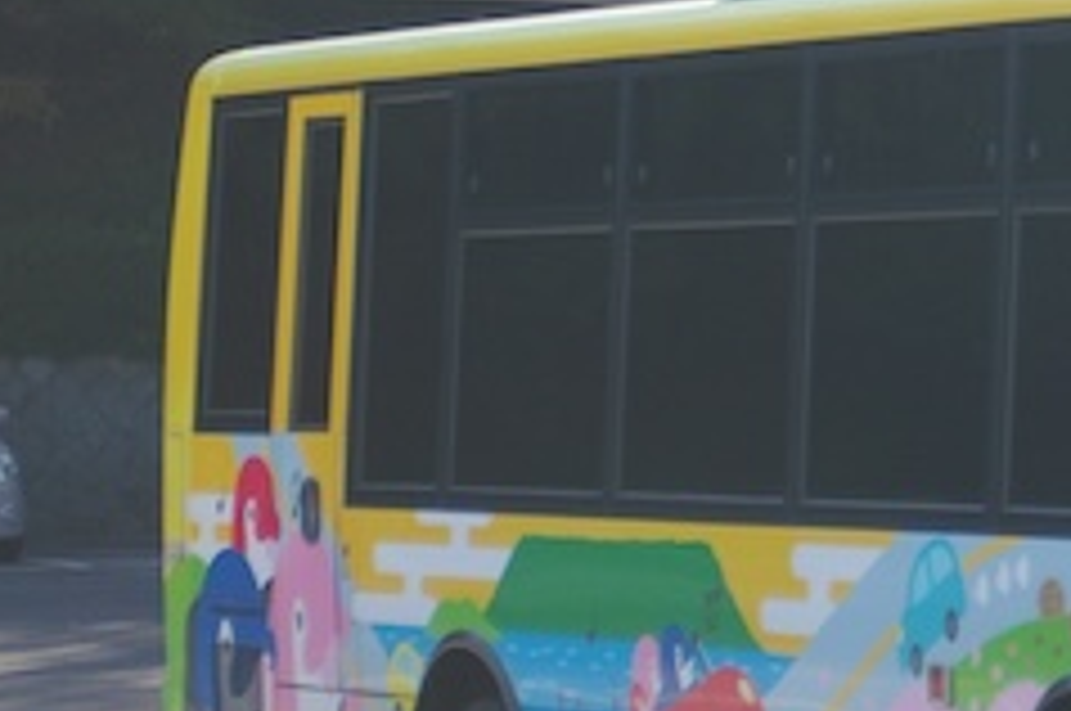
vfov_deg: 5.0
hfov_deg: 7.4
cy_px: 515
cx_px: 1233
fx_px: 8208
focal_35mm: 276
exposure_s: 1/750
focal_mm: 73
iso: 400
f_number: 5.6
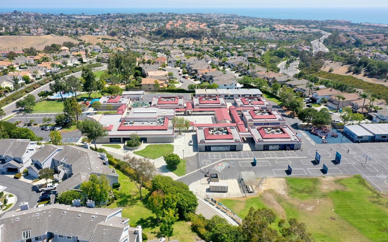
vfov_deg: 43.1
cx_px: 193
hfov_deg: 64.6
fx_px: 307
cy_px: 128
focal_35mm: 29
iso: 100
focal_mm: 10.26
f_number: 5.6
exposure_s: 1/400
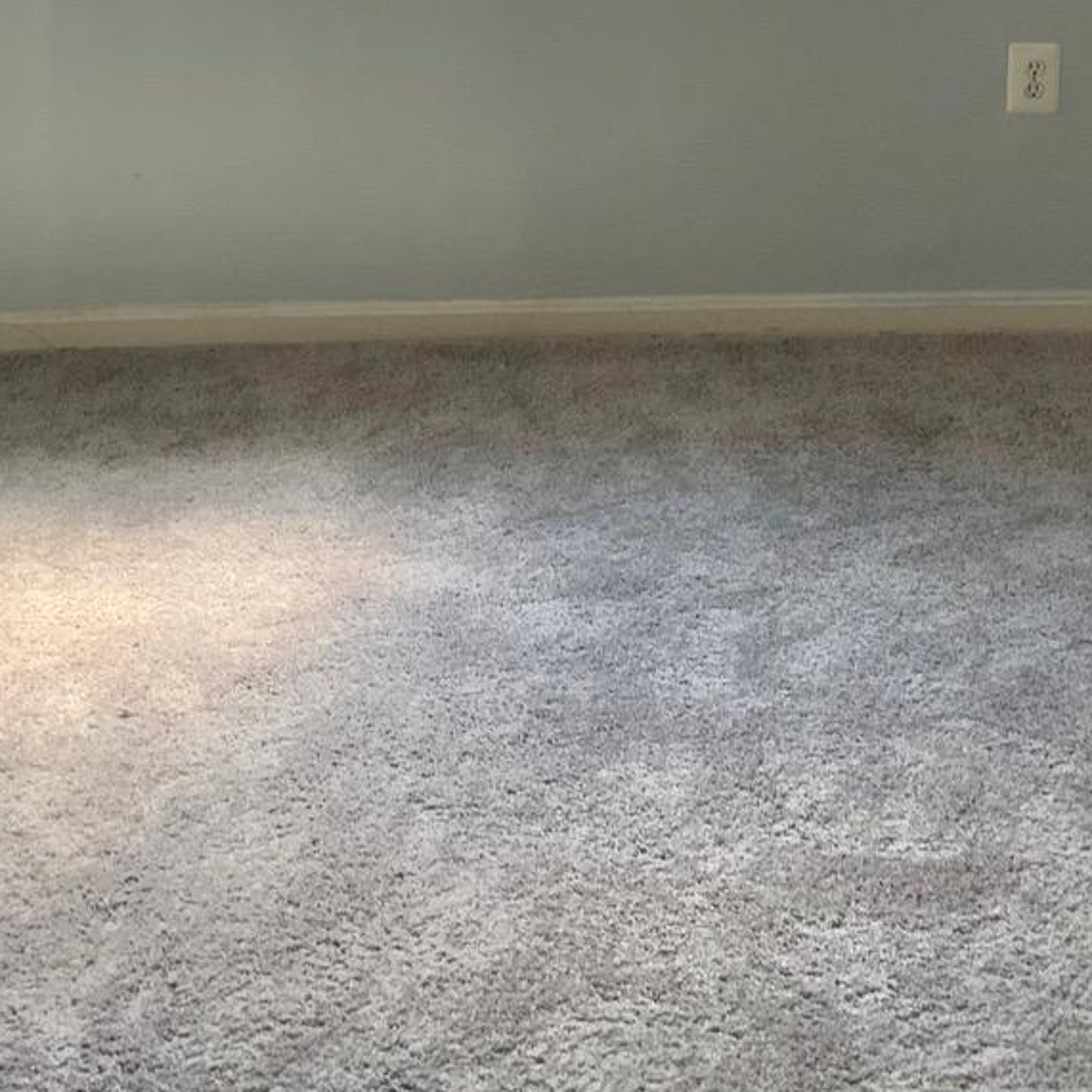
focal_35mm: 69
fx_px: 2463
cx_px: 574
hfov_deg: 25.0
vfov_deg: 24.0
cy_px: 31
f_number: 1.8
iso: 40
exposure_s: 1/60
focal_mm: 3
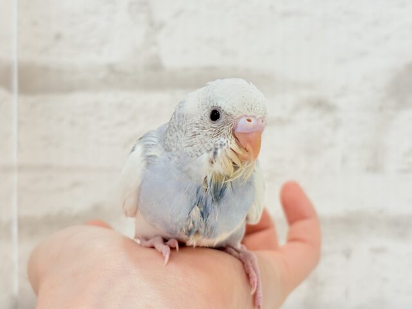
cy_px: 154
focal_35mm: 52
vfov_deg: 28.0
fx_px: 619
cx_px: 206
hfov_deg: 36.8
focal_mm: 5.96
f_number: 1.6
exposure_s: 1/50
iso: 50
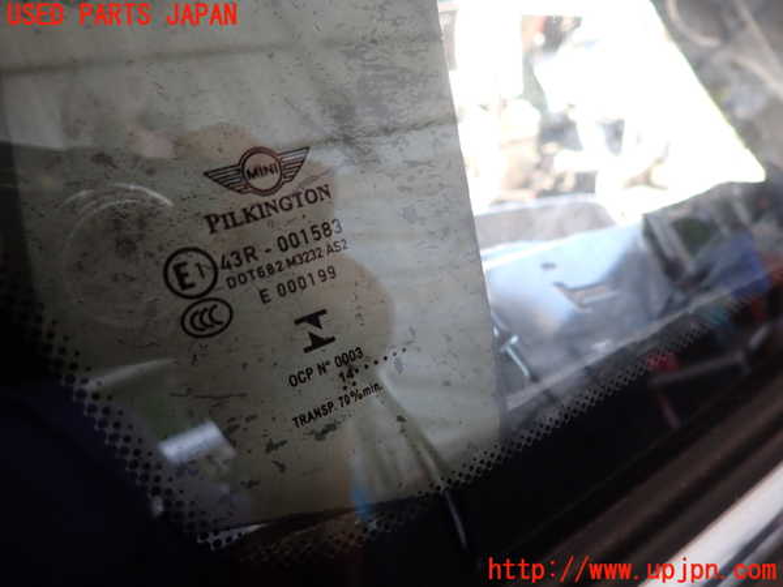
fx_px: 565
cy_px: 294
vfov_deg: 54.9
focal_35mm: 25
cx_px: 392
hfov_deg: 69.4
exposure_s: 1/80
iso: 100
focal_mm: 4.5
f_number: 2
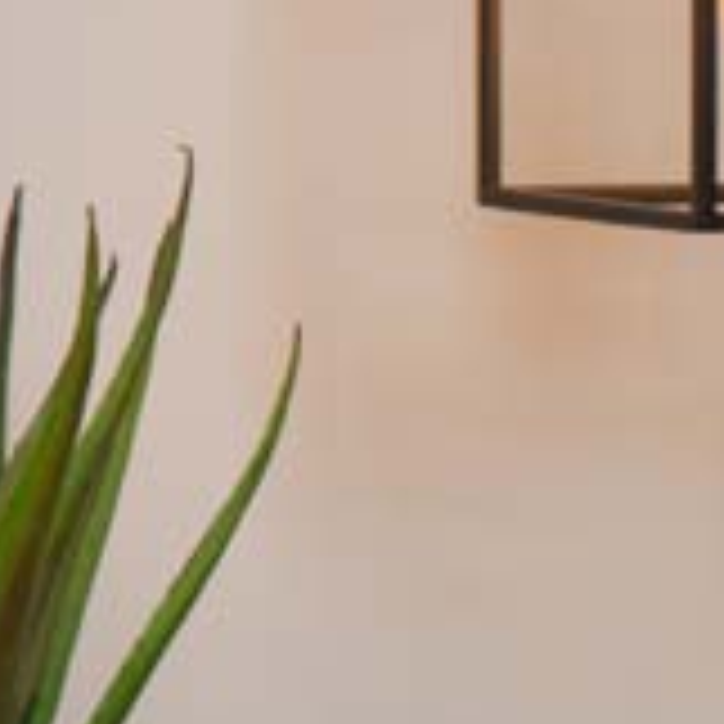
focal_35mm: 356
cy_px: 461
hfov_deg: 4.9
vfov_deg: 4.9
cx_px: 908
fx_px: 8424
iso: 100
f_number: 11
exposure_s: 1/3
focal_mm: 90
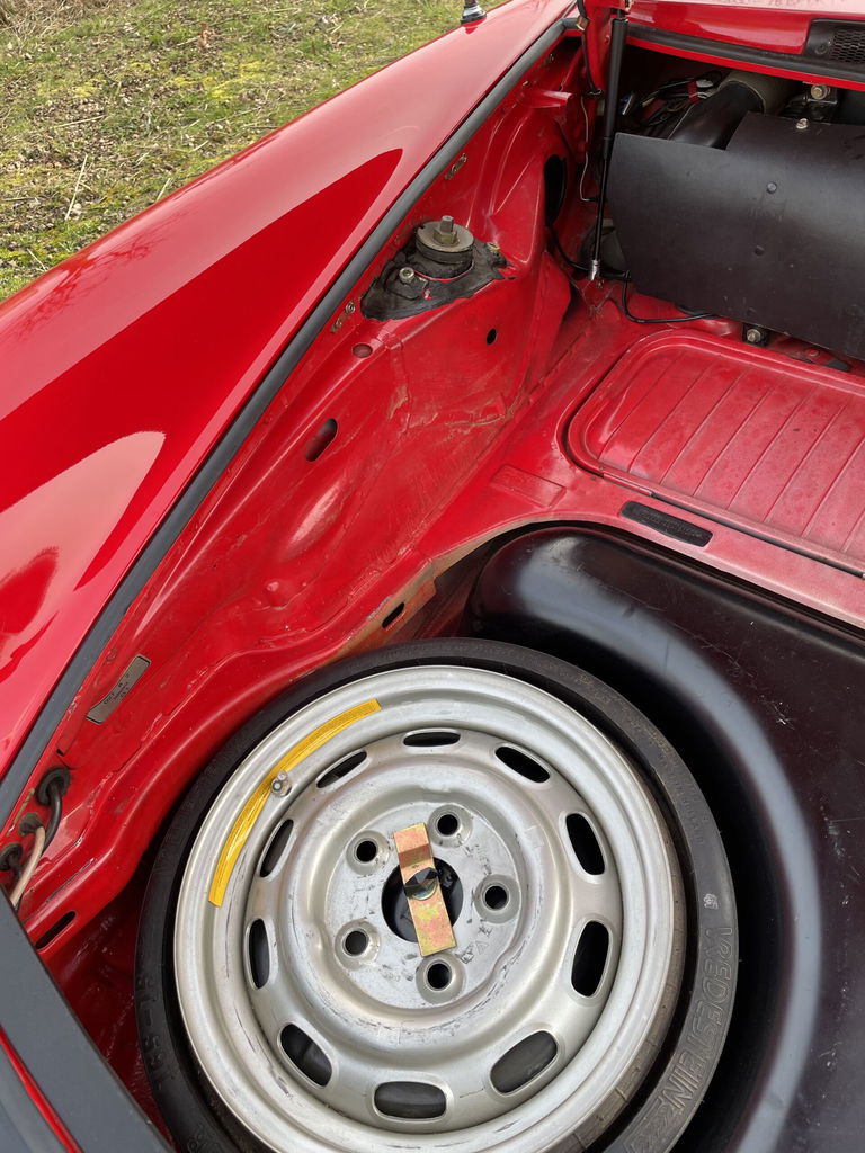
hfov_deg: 53.1
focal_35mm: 26
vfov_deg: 67.3
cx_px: 432
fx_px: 866
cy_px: 576
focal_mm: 4.2
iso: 32
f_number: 1.6
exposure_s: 1/312
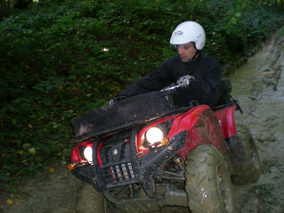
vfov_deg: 37.7
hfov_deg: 49.0
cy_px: 106
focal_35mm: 38
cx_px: 142
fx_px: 312
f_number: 3.1
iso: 136
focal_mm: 6.3
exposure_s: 1/60
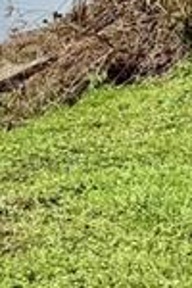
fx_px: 1600
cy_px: -94
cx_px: -522
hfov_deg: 6.0
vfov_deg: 10.1
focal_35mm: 200
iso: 80
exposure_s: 1/3584
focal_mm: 6.76
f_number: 1.78
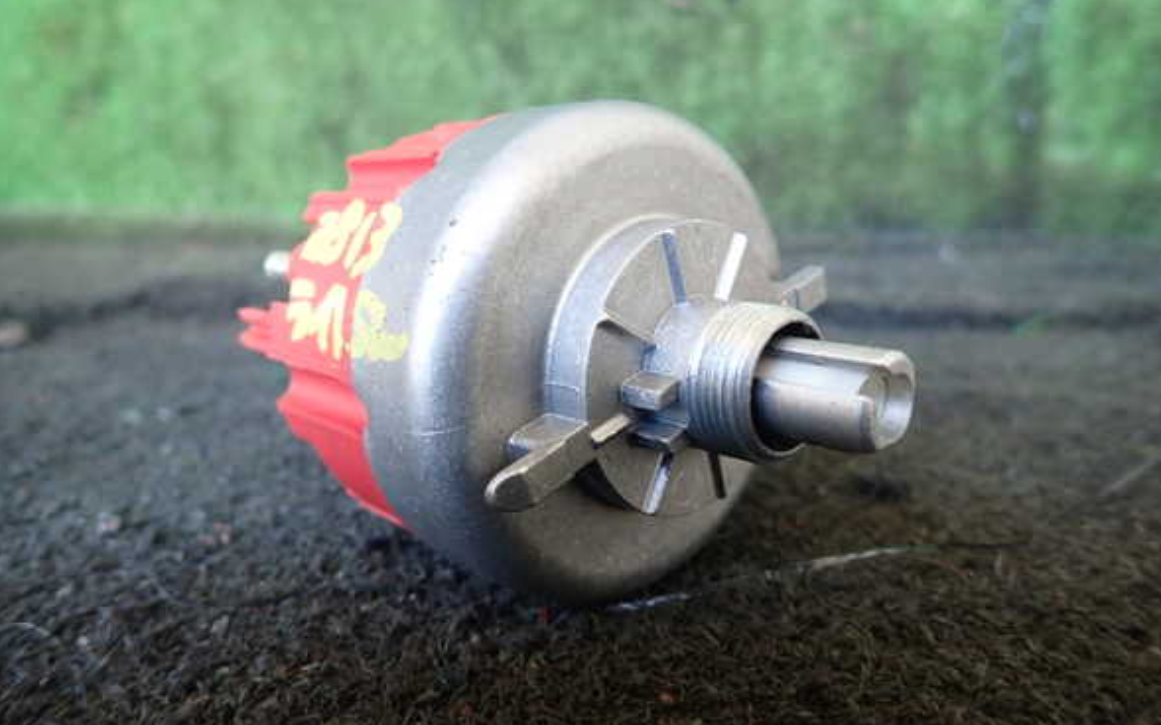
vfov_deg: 46.0
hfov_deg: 68.4
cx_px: 583
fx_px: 854
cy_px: 357
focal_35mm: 27
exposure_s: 1/30
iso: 200
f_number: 2
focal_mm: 4.5
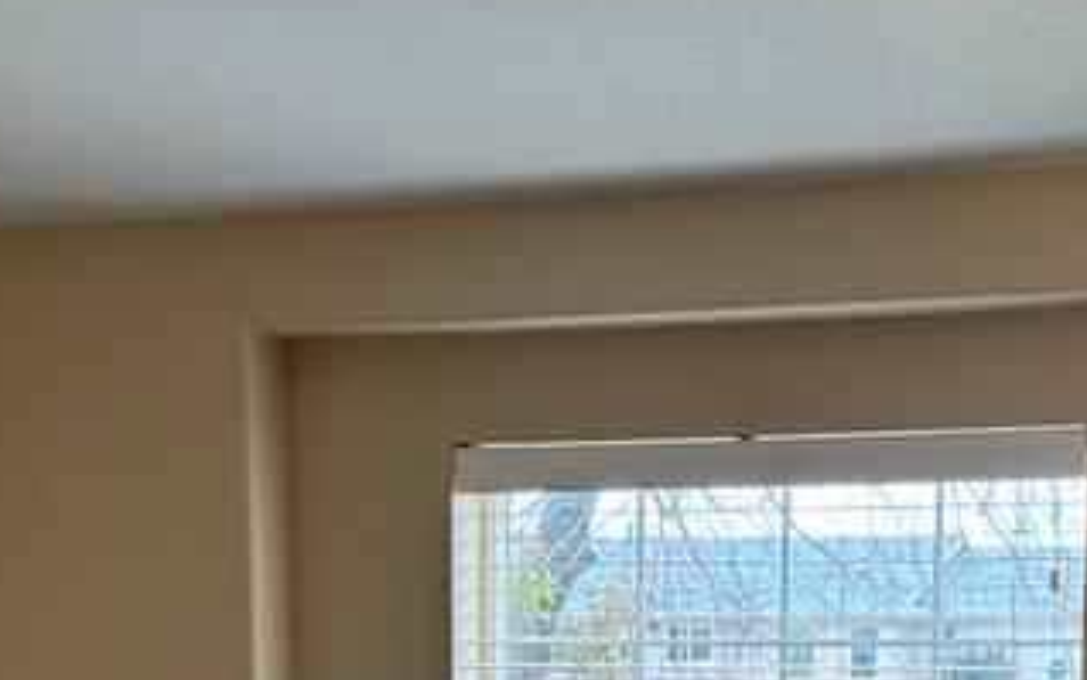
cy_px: 885
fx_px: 2430
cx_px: 605
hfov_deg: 25.2
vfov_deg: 15.2
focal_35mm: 82
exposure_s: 1/120
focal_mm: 6.76
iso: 160
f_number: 1.78
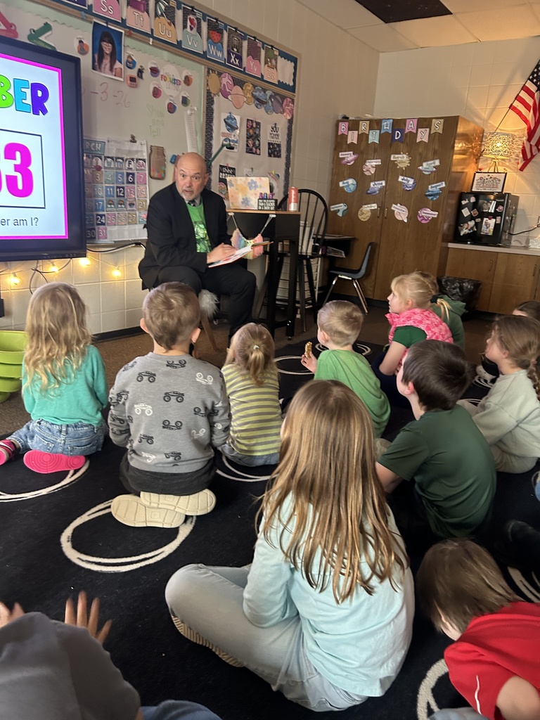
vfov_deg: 67.3
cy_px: 360
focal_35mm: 26
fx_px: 541
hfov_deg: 53.1
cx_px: 270
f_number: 1.5
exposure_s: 1/60
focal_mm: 5.7
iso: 400
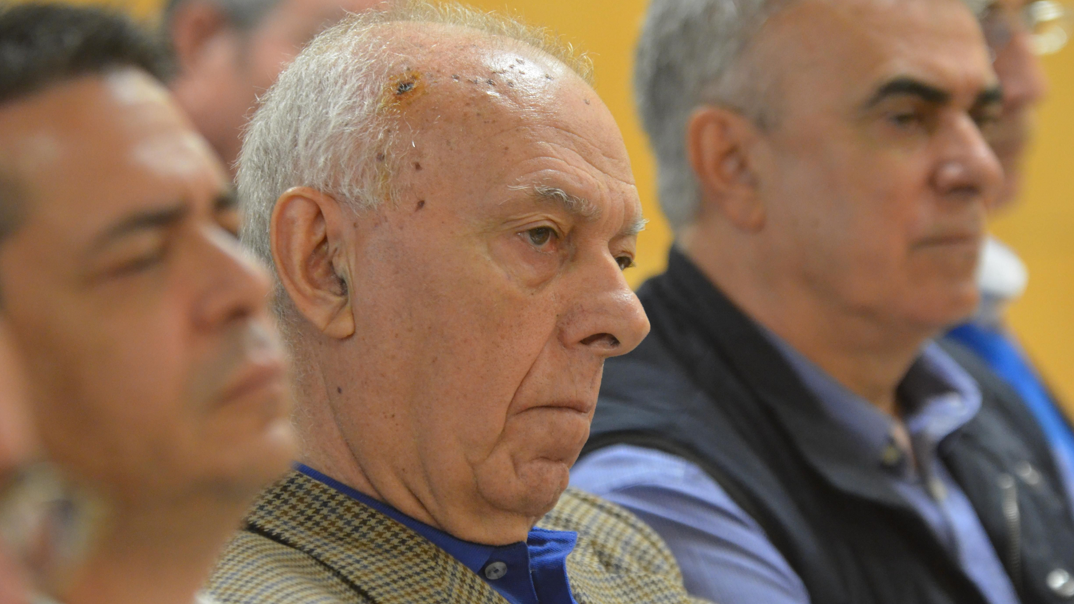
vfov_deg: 4.4
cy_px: 340
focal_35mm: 276
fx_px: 7847
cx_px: 536
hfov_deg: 7.8
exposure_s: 1/100
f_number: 3.5
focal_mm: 175
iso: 2500
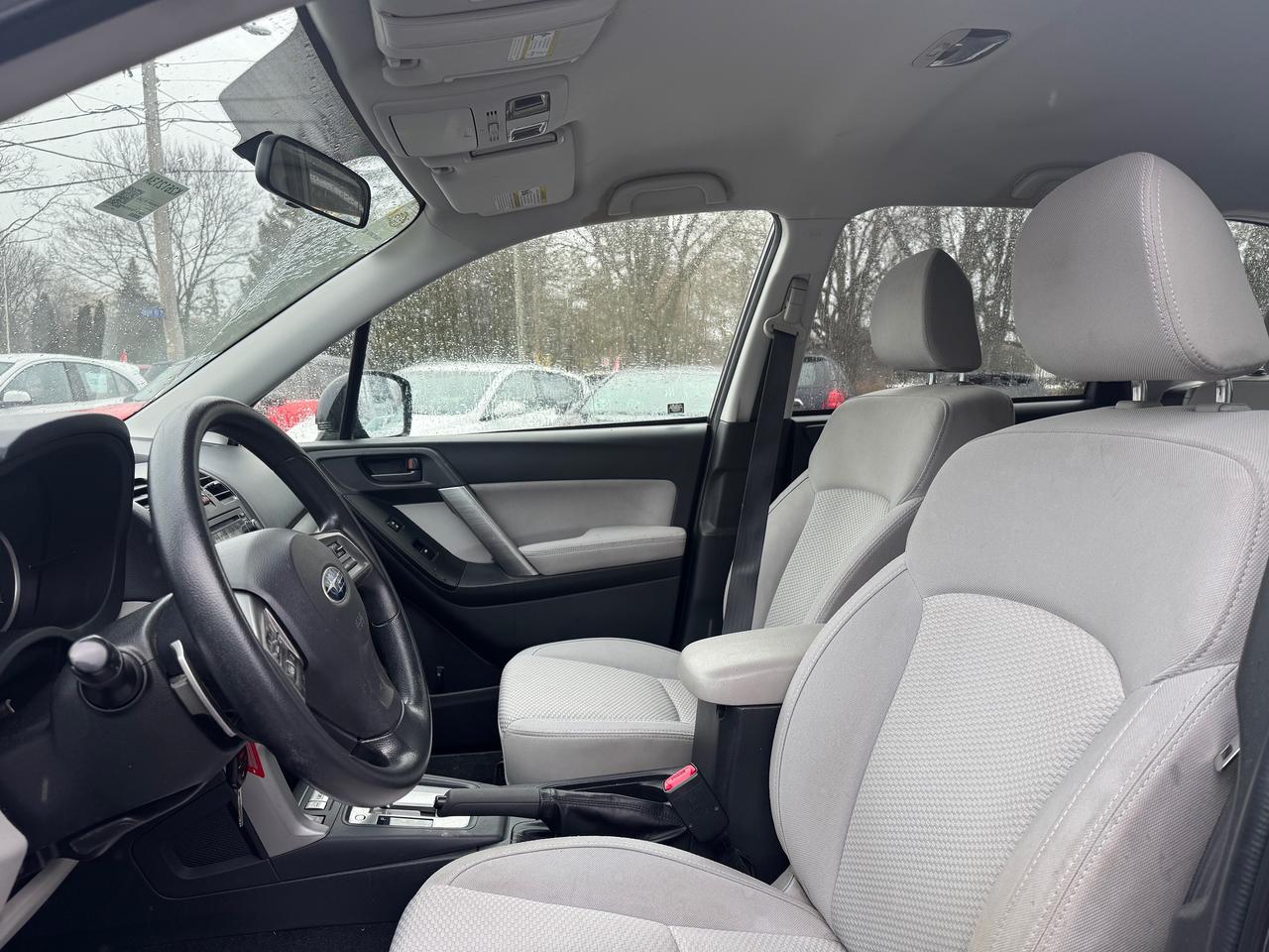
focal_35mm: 24
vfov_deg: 56.8
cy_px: 476
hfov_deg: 71.6
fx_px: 880
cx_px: 634
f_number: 1.78
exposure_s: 1/121
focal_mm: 6.76
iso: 80
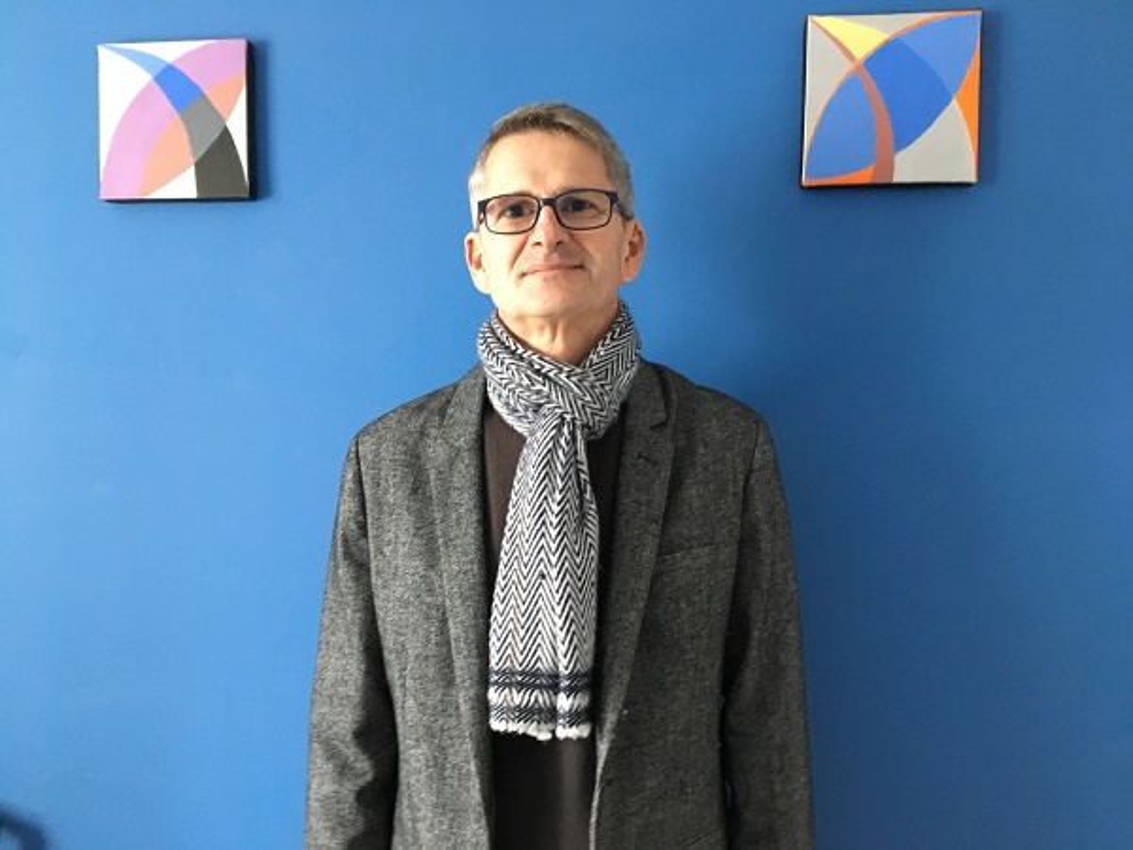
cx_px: 566
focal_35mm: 29
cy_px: 425
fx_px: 949
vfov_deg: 48.2
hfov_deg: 61.7
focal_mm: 4.15
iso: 400
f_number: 2.2
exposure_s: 1/17
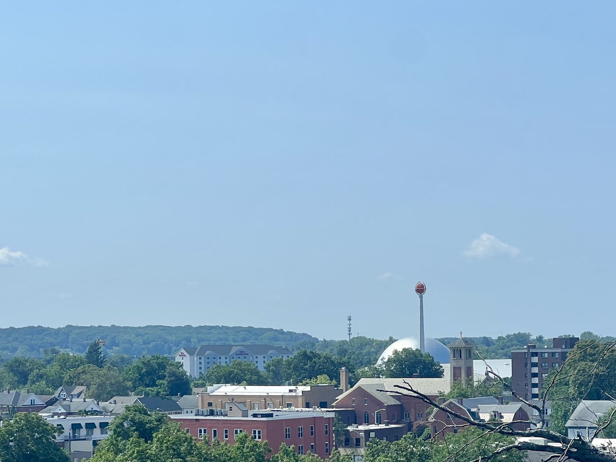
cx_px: 331
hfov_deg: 17.4
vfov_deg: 13.1
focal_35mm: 113
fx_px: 2011
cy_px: 312
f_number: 2.8
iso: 32
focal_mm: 9
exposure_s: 1/504
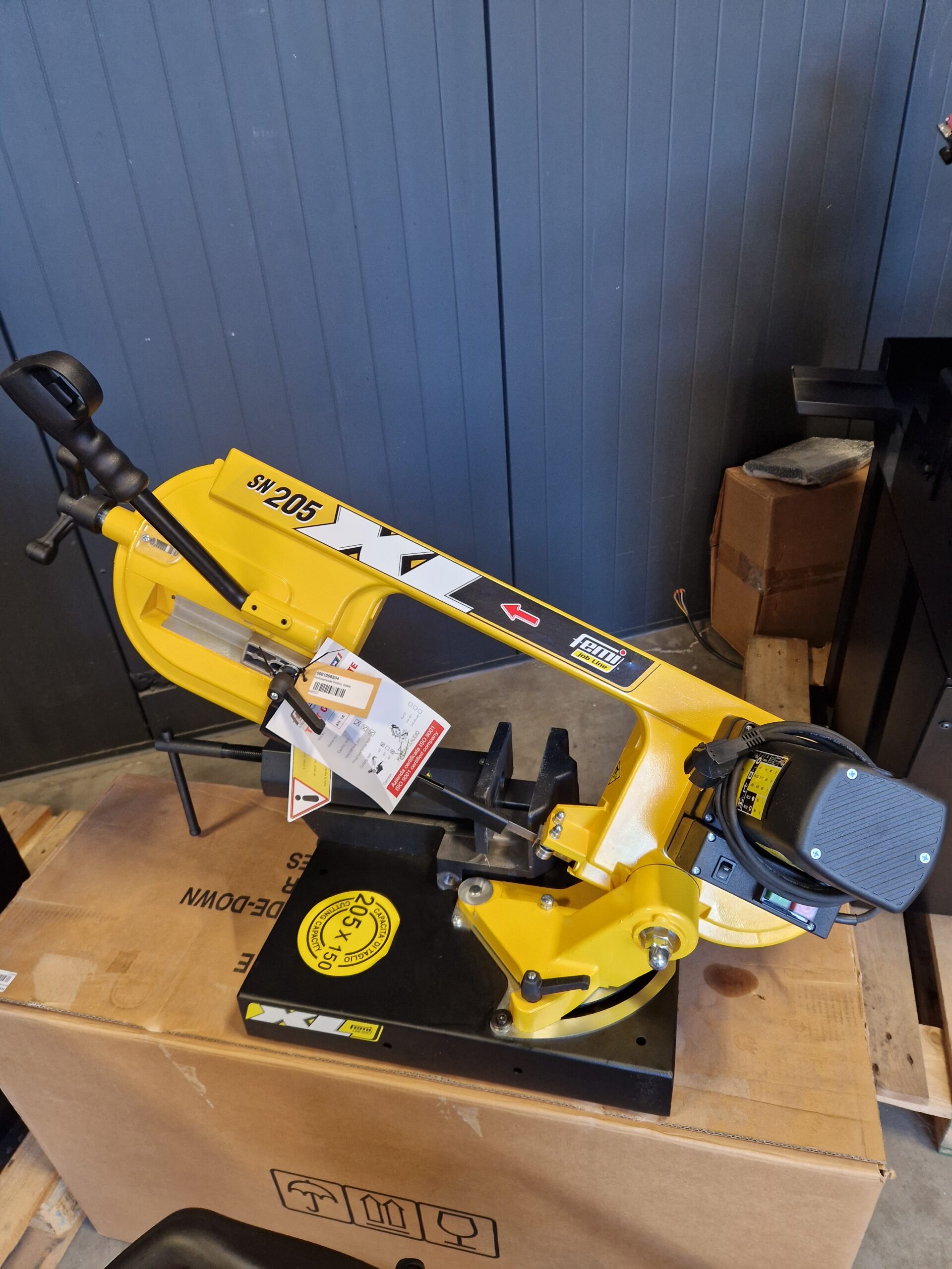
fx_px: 843
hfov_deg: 58.9
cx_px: 476
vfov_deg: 73.9
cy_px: 634
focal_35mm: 23
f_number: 1.8
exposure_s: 1/100
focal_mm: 5.4
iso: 250
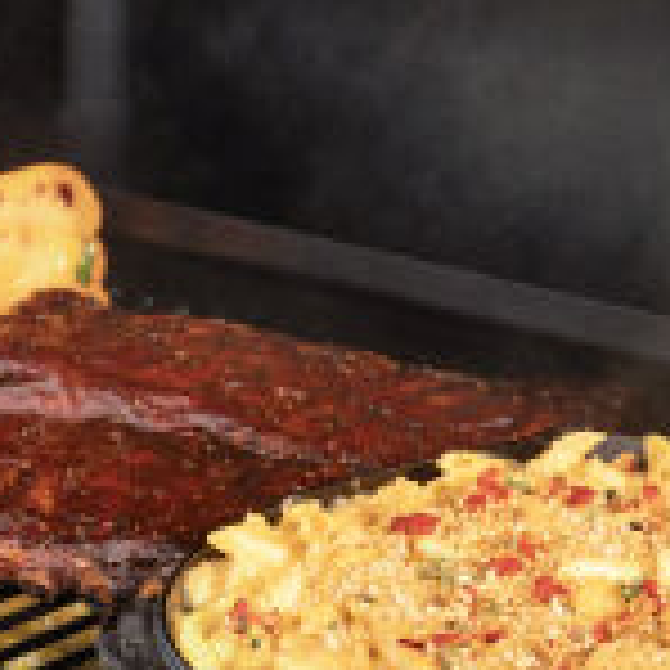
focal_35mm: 133
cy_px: 830
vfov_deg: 12.8
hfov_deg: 13.1
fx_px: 2912
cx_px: 243
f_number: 5.6
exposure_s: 1/160
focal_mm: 40
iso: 64
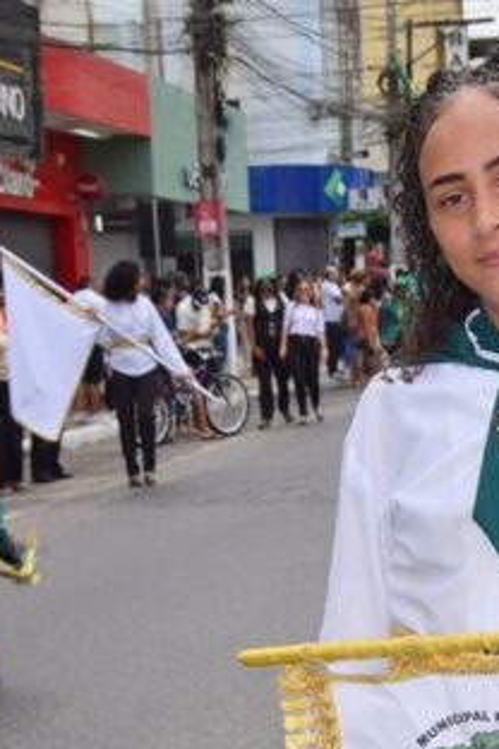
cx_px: 534
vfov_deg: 19.8
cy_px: 737
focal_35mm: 100
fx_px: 2079
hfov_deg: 13.4
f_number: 9
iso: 100
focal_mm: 28
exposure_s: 1/200
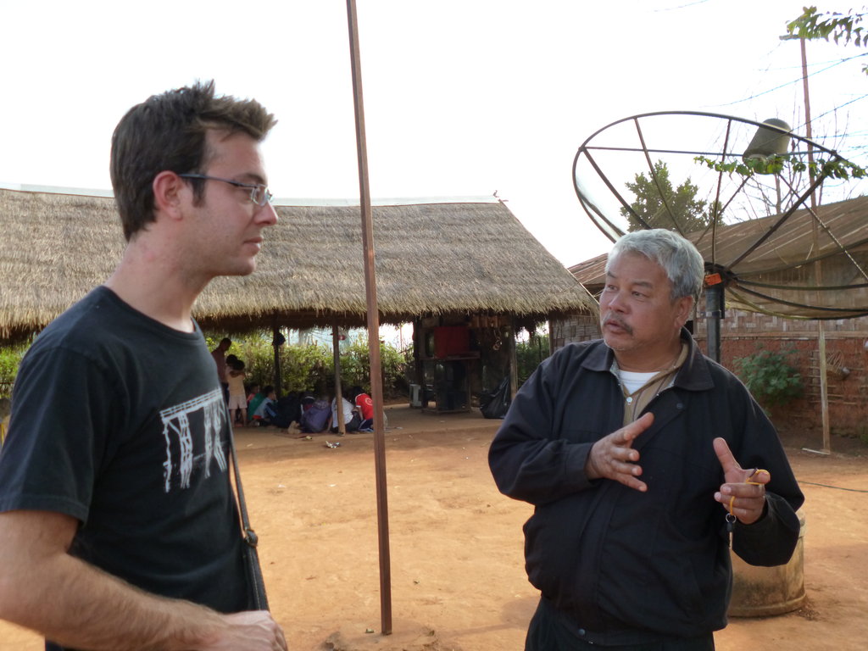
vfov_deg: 44.2
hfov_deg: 56.8
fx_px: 802
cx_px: 434
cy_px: 326
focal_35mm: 32
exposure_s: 1/160
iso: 160
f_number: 2.9
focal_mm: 5.7
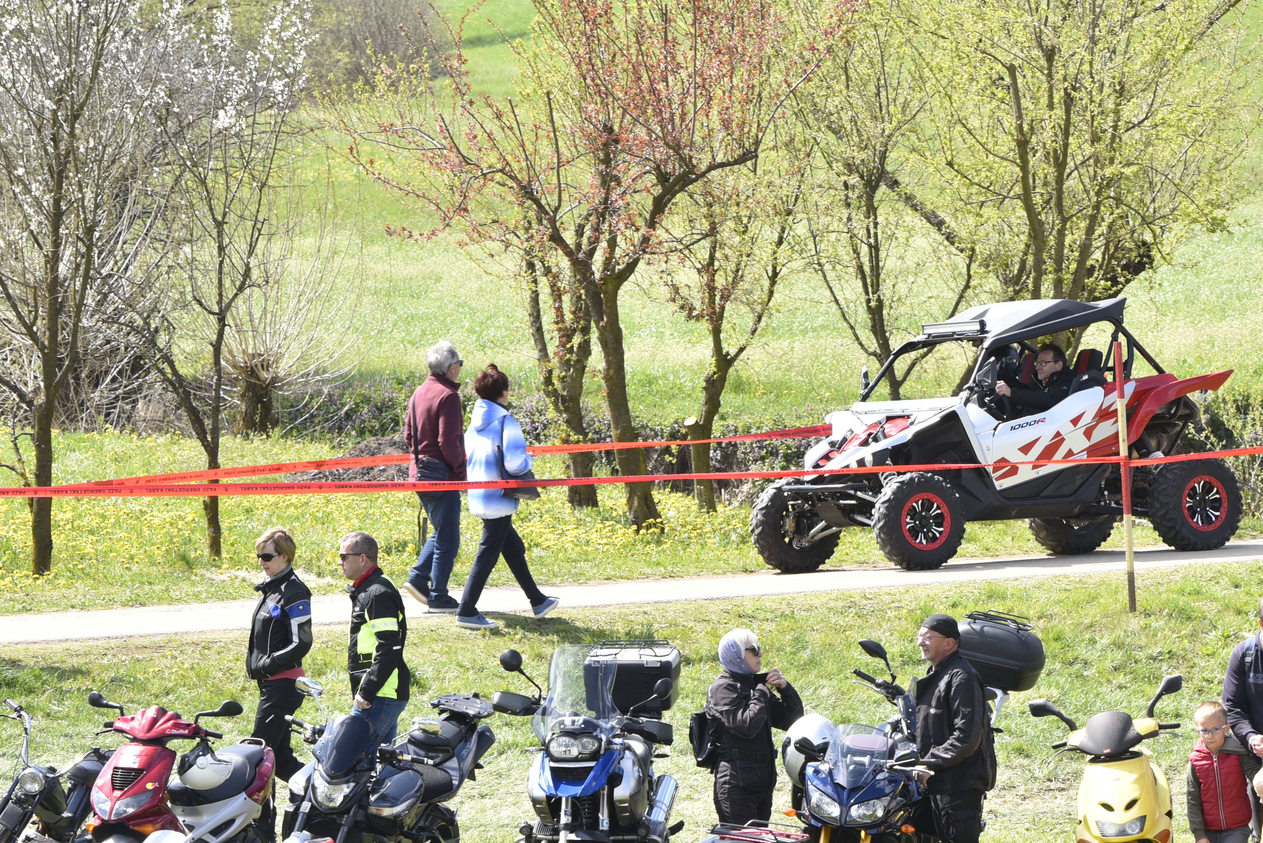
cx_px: 950
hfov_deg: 9.2
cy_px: 636
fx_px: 7826
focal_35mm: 223
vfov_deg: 6.2
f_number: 9
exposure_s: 1/250
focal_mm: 145
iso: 400
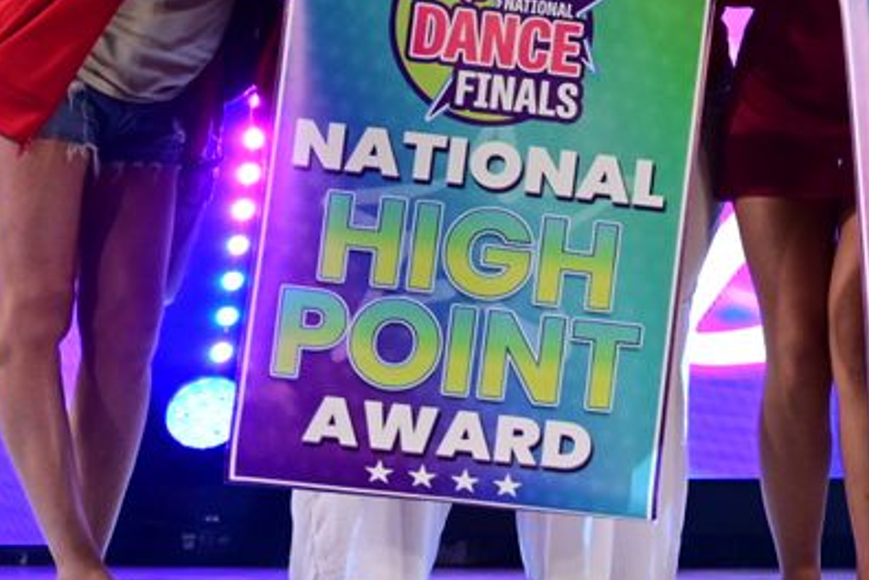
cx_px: 1554
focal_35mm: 250
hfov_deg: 8.0
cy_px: -332
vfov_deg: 5.4
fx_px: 6034
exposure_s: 1/800
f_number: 3.2
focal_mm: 66
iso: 2000
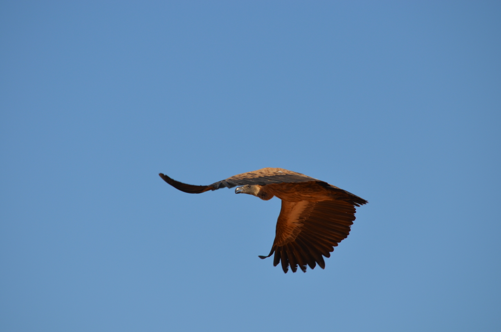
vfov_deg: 3.0
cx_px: 250
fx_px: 6250
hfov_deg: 4.6
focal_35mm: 450
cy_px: 166
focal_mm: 300
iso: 200
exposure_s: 1/1000
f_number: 8
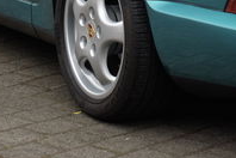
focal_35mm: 217
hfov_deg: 9.5
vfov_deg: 6.2
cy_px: -126
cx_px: 194
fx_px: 1422
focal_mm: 37.4
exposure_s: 1/180
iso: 200
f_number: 3.6
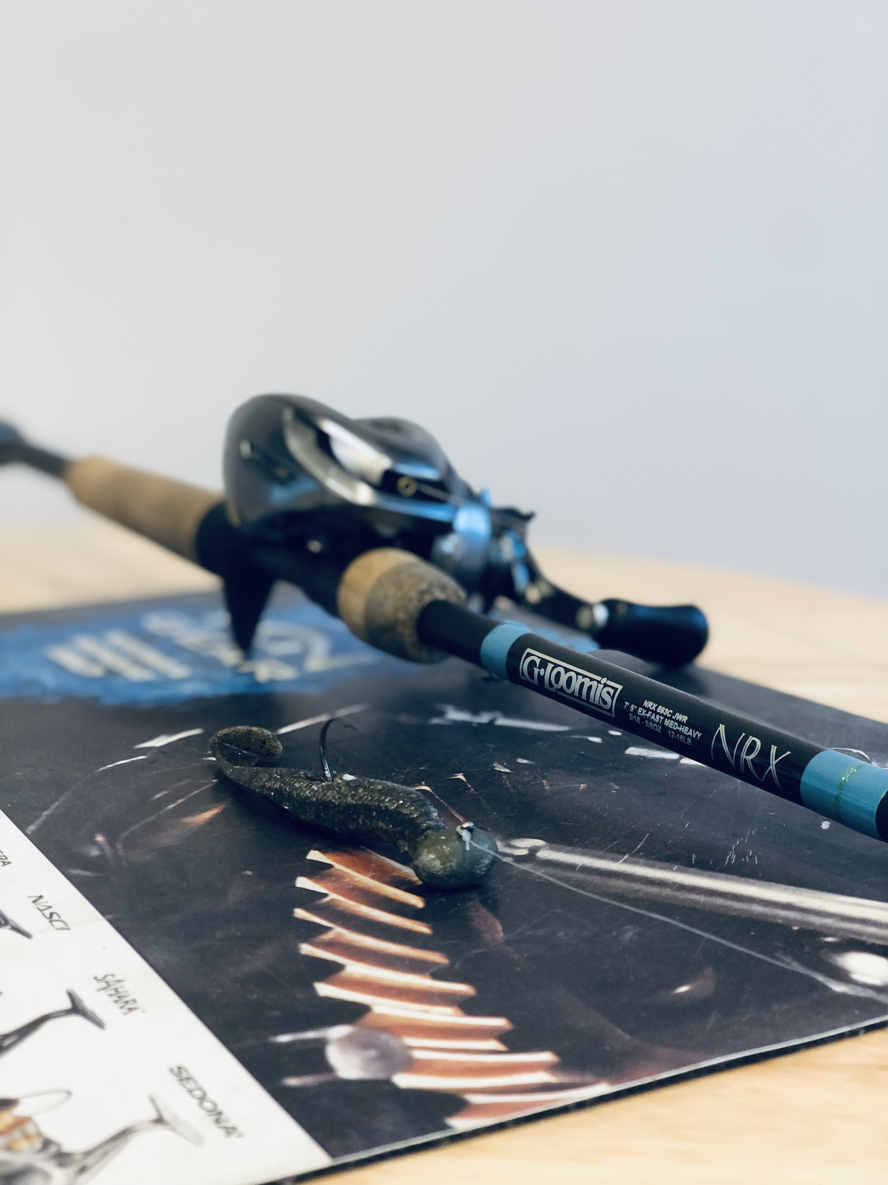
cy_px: 592
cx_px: 444
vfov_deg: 36.8
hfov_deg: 28.0
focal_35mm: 52
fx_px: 1779
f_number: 2.4
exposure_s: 1/30
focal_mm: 6
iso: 160
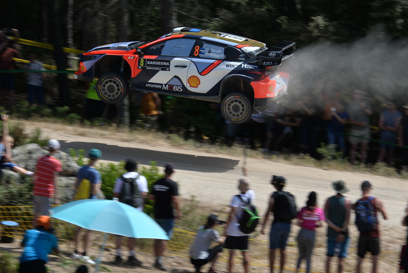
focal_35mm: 281
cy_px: 113
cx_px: 232
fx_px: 3186
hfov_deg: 7.3
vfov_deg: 4.9
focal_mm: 230
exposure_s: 1/400
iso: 320
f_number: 13
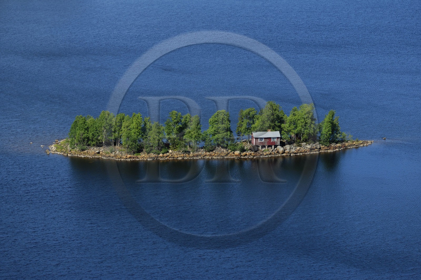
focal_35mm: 195
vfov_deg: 7.0
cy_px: 140
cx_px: 210
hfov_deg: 10.6
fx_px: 2280
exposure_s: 1/1250
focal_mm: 130
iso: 100
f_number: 2.8
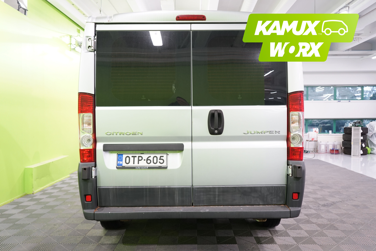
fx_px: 313
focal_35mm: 30
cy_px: 126
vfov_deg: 43.6
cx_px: 188
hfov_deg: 61.9
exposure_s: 1/50
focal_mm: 30
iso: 1000
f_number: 4.5
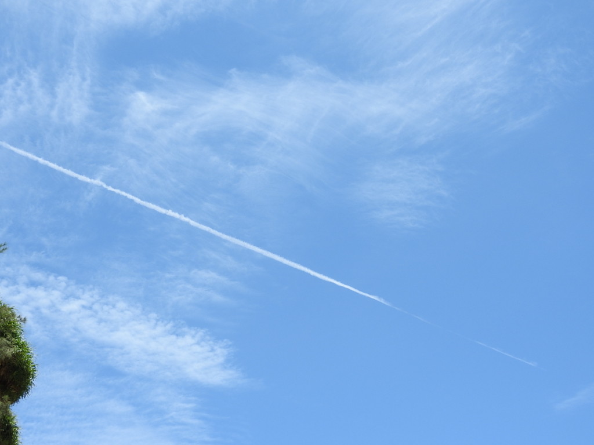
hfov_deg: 38.2
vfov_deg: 29.1
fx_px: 858
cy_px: 222
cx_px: 297
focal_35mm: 50
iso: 100
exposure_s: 1/800
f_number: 4
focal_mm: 9
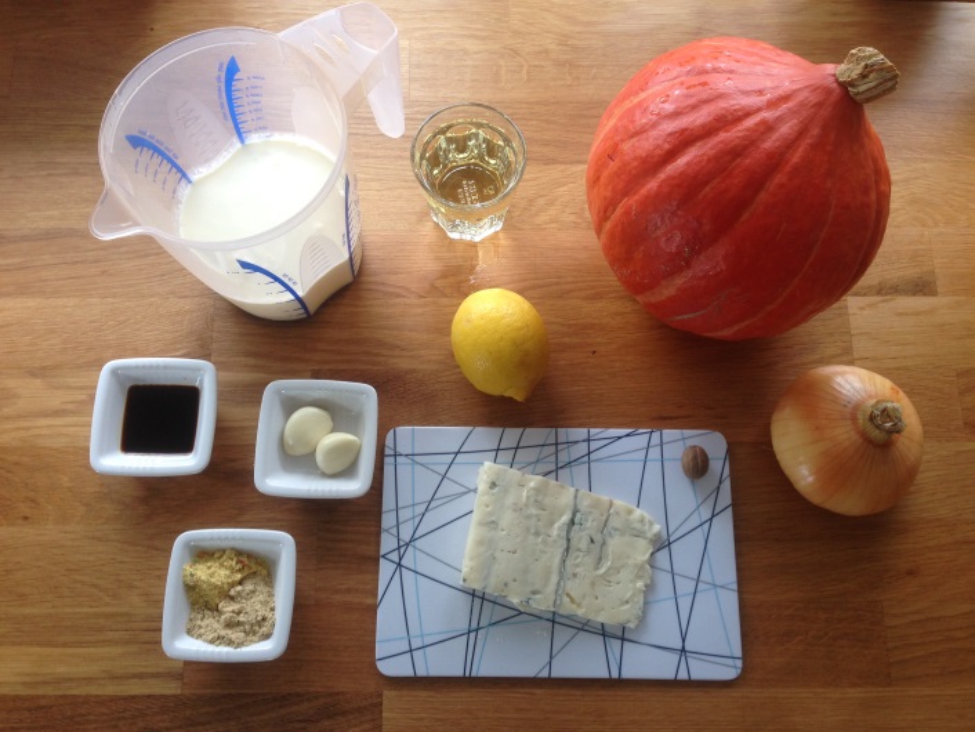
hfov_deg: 55.3
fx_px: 930
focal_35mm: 33
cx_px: 488
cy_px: 366
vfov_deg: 43.0
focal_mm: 4.12
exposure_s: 1/40
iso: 50
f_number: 2.4
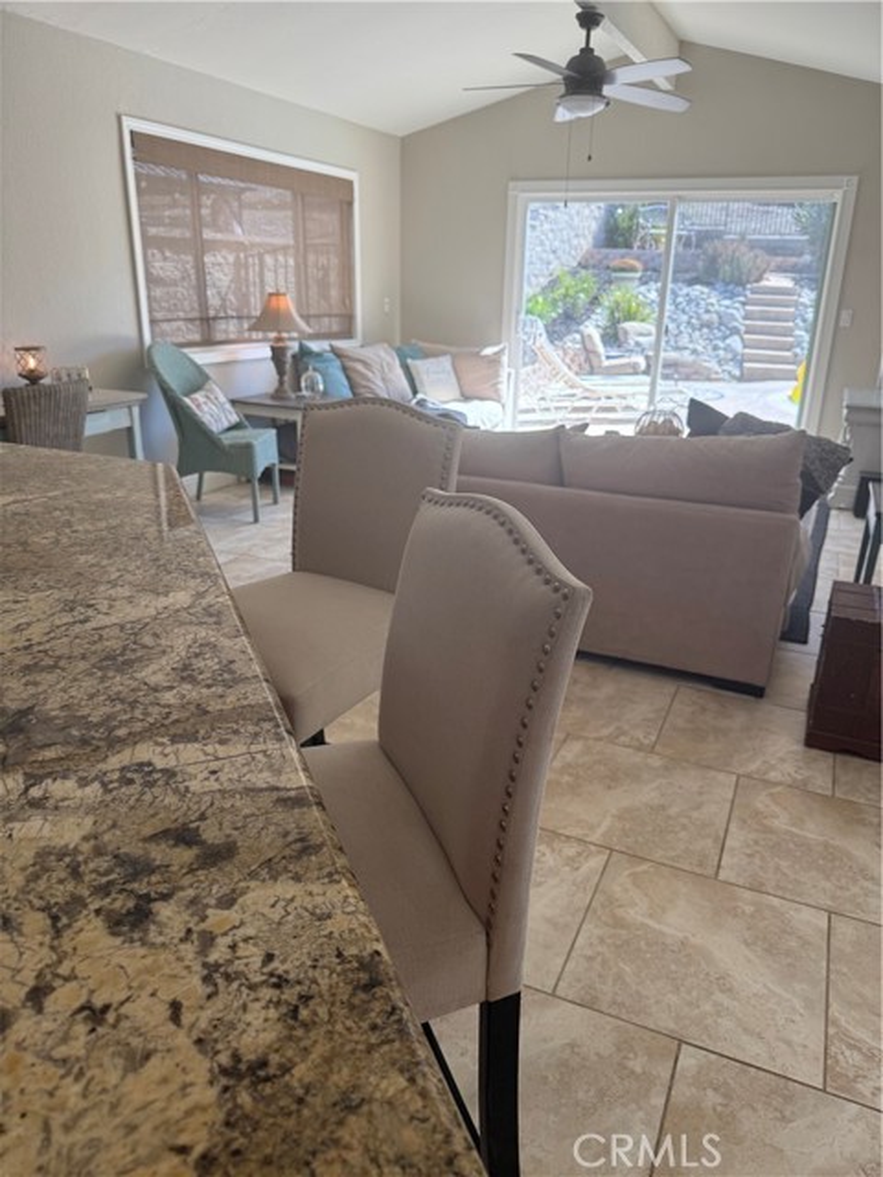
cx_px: 442
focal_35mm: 24
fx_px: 816
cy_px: 588
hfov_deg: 56.8
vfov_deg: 71.6
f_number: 1.78
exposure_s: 1/299
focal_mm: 6.76
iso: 100
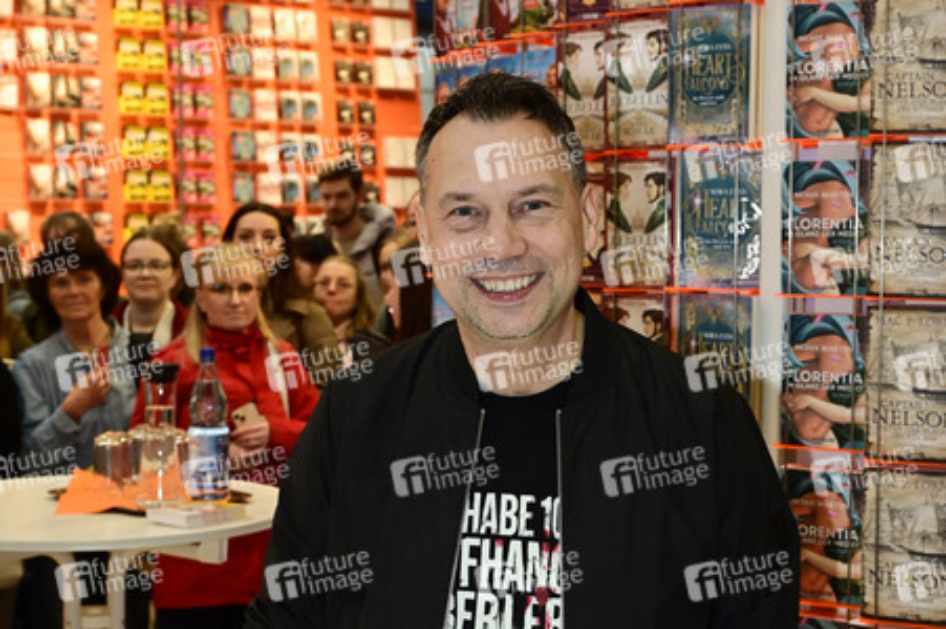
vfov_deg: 32.6
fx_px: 1077
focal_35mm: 41
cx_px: 473
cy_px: 314
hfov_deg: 47.4
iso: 1600
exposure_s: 1/200
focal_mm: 41
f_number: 6.3
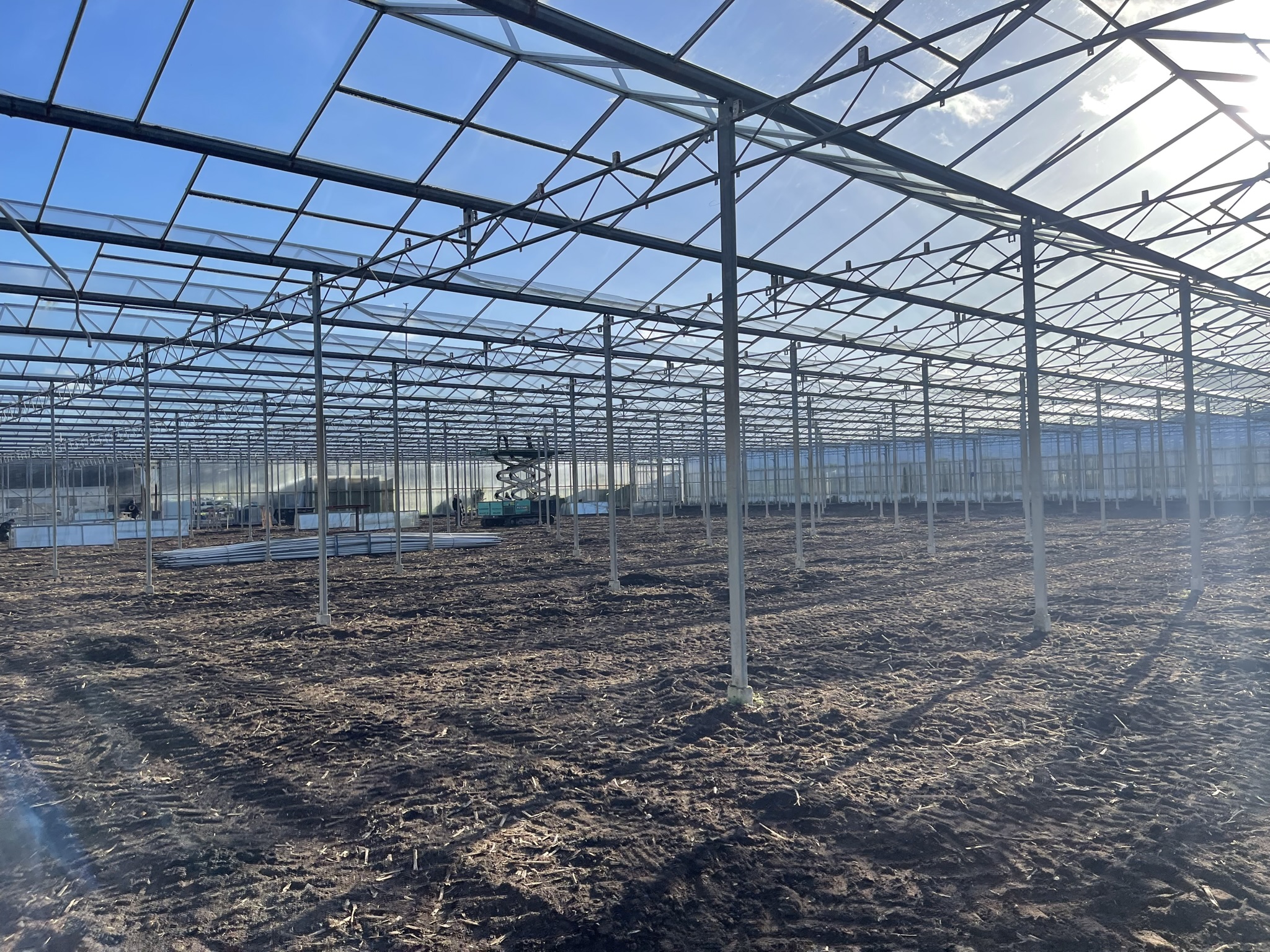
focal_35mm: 26
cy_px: 476
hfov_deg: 67.3
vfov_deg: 53.1
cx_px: 635
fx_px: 954
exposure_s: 1/2012
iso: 32
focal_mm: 5.1
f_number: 1.6
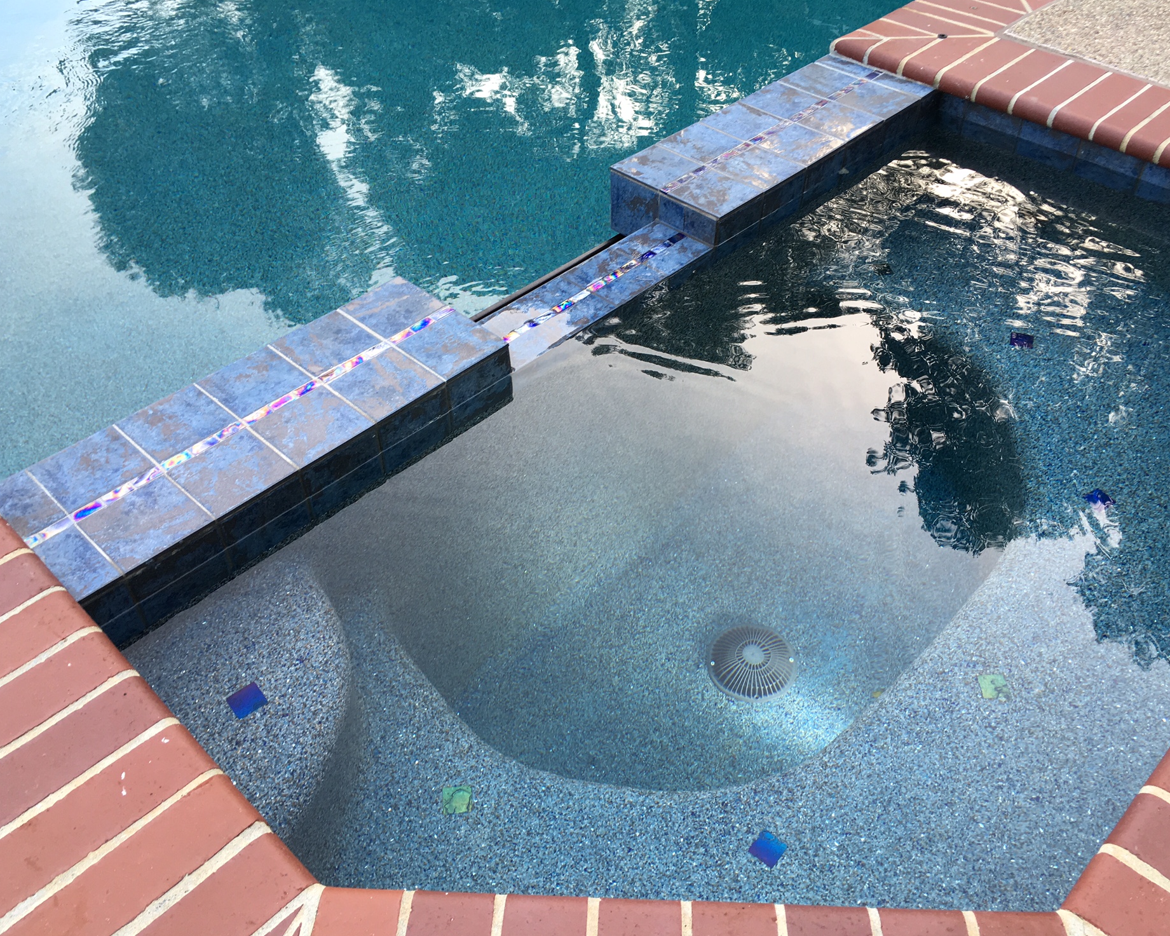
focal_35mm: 31
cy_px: 466
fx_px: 1074
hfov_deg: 57.2
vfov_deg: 47.1
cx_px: 601
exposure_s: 1/60
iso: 32
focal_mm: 4.15
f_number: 2.2
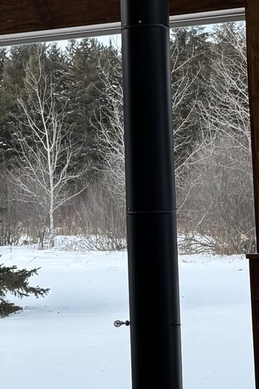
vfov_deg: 17.3
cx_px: 96
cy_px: 56
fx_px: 1263
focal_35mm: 117
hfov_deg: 11.7
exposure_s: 1/1220
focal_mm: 5.96
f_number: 1.6
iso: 50
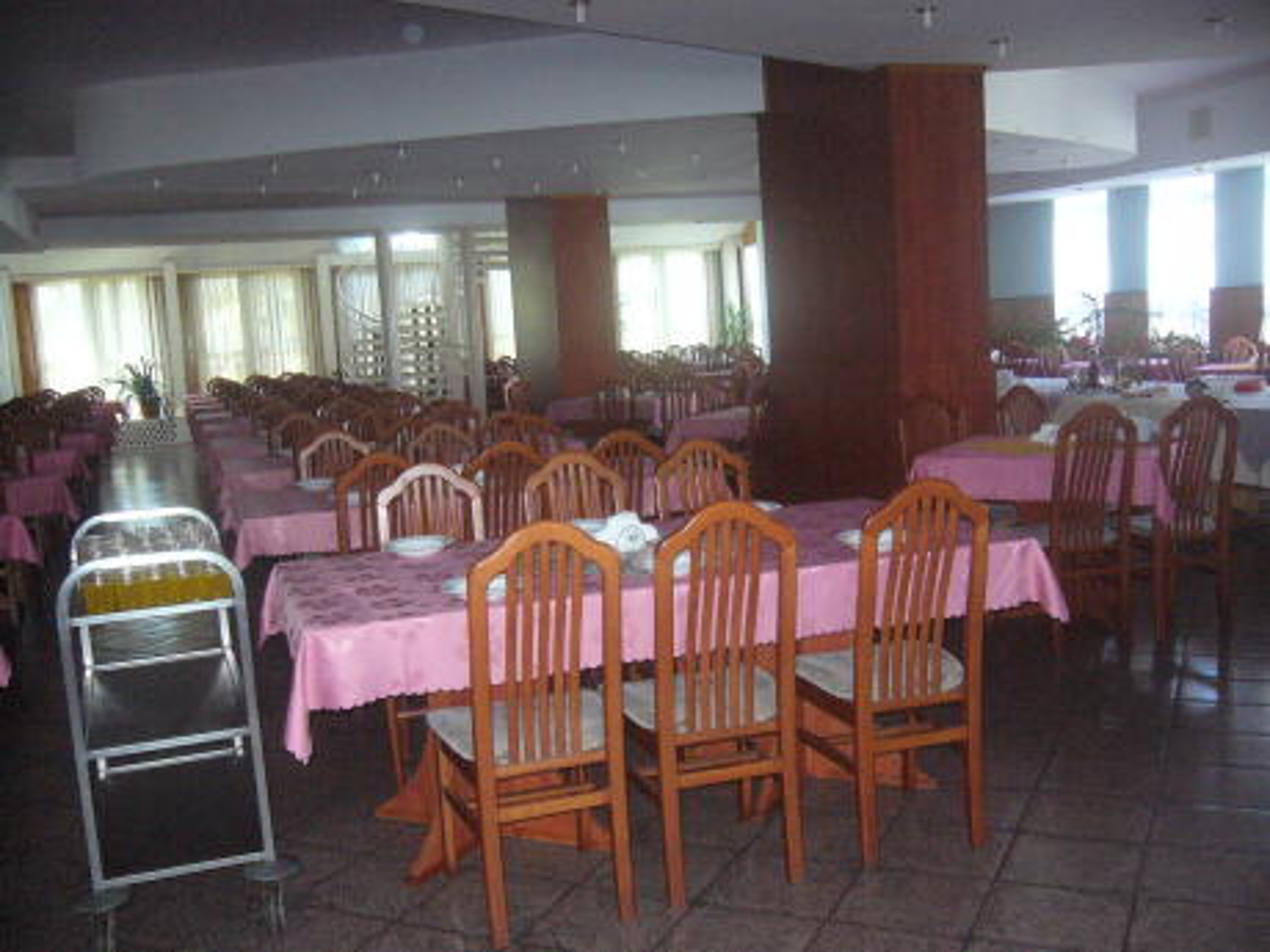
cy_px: 476
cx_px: 635
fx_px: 1284
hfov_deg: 52.6
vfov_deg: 40.7
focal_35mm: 35
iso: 400
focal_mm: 5.8
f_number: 2.8
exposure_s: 1/60
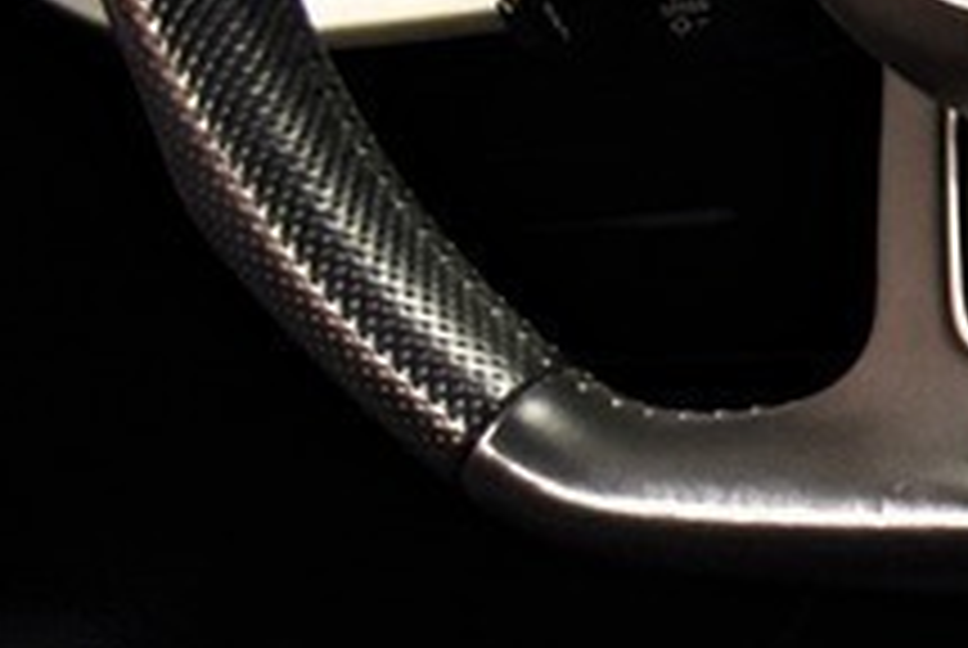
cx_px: 3233
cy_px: 837
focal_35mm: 203
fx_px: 5466
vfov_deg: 6.7
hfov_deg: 8.1
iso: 560
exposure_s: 1/30
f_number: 3.5
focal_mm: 18
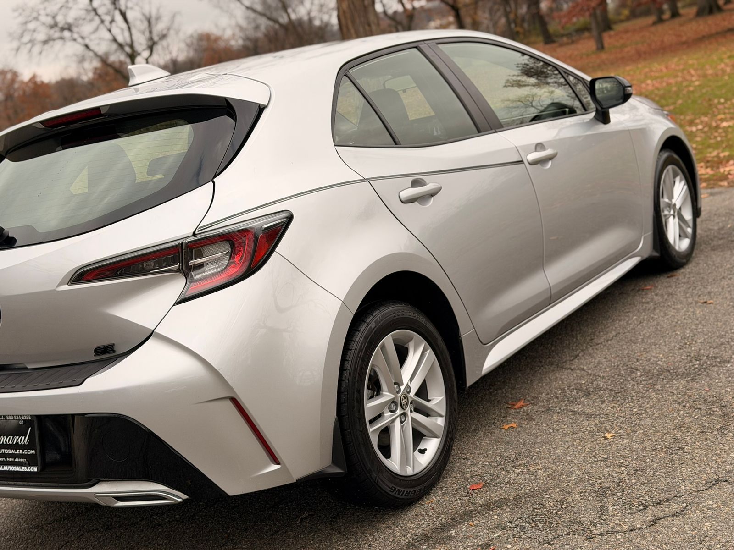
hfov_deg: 39.7
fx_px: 1018
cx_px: 367
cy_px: 275
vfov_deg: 30.3
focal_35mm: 48
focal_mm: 6.76
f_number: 1.78
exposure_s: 1/819
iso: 64
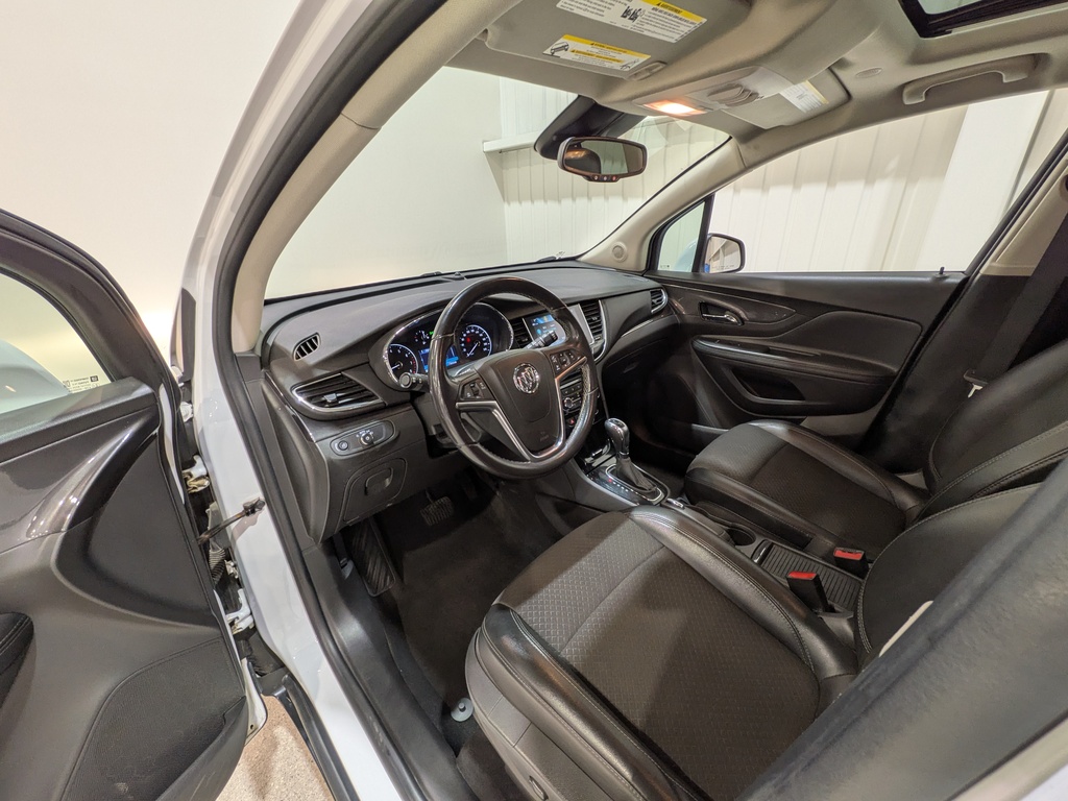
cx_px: 534
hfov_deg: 102.1
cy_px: 400
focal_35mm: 14
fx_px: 432
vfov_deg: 85.7
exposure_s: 1/25
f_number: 2.2
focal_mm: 1.83
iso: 58
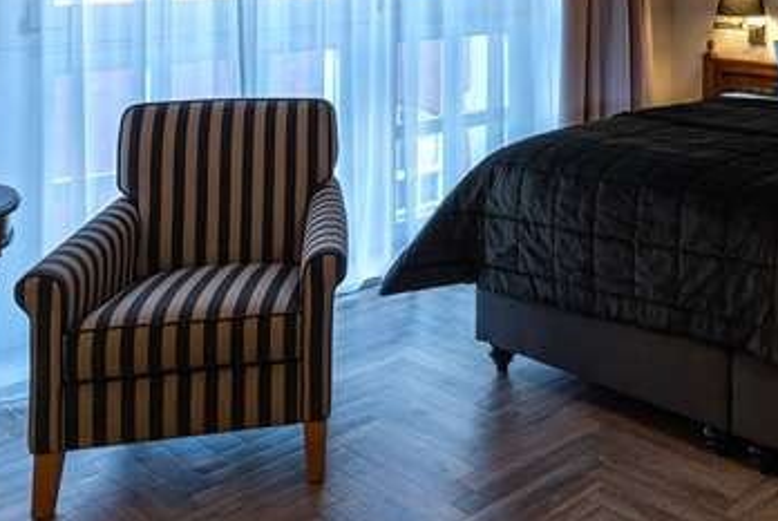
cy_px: -88
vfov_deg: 26.0
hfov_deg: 39.1
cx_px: 687
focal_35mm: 47
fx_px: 1017
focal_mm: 16
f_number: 10
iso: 100
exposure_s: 1/8
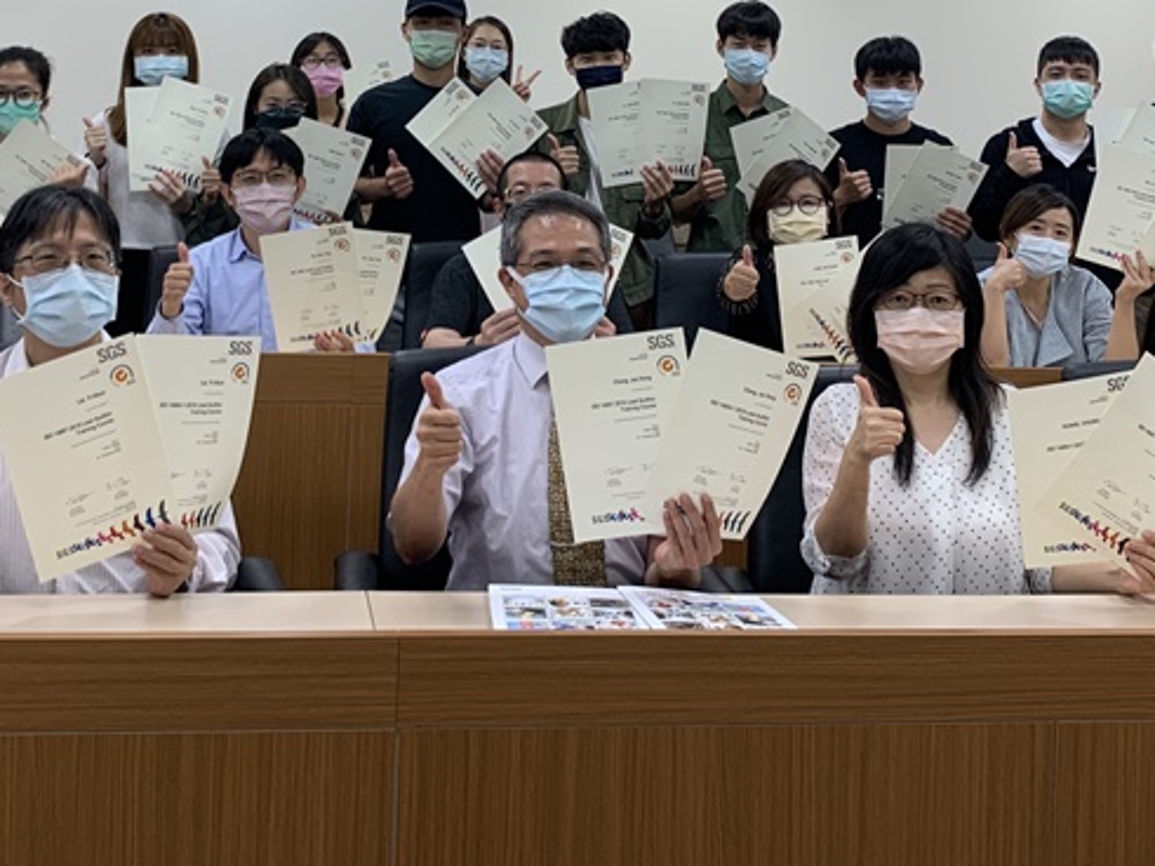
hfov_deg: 36.2
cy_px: 106
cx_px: 543
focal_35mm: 53
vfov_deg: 26.7
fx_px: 1768
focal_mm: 4.25
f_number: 1.8
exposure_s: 1/60
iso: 50
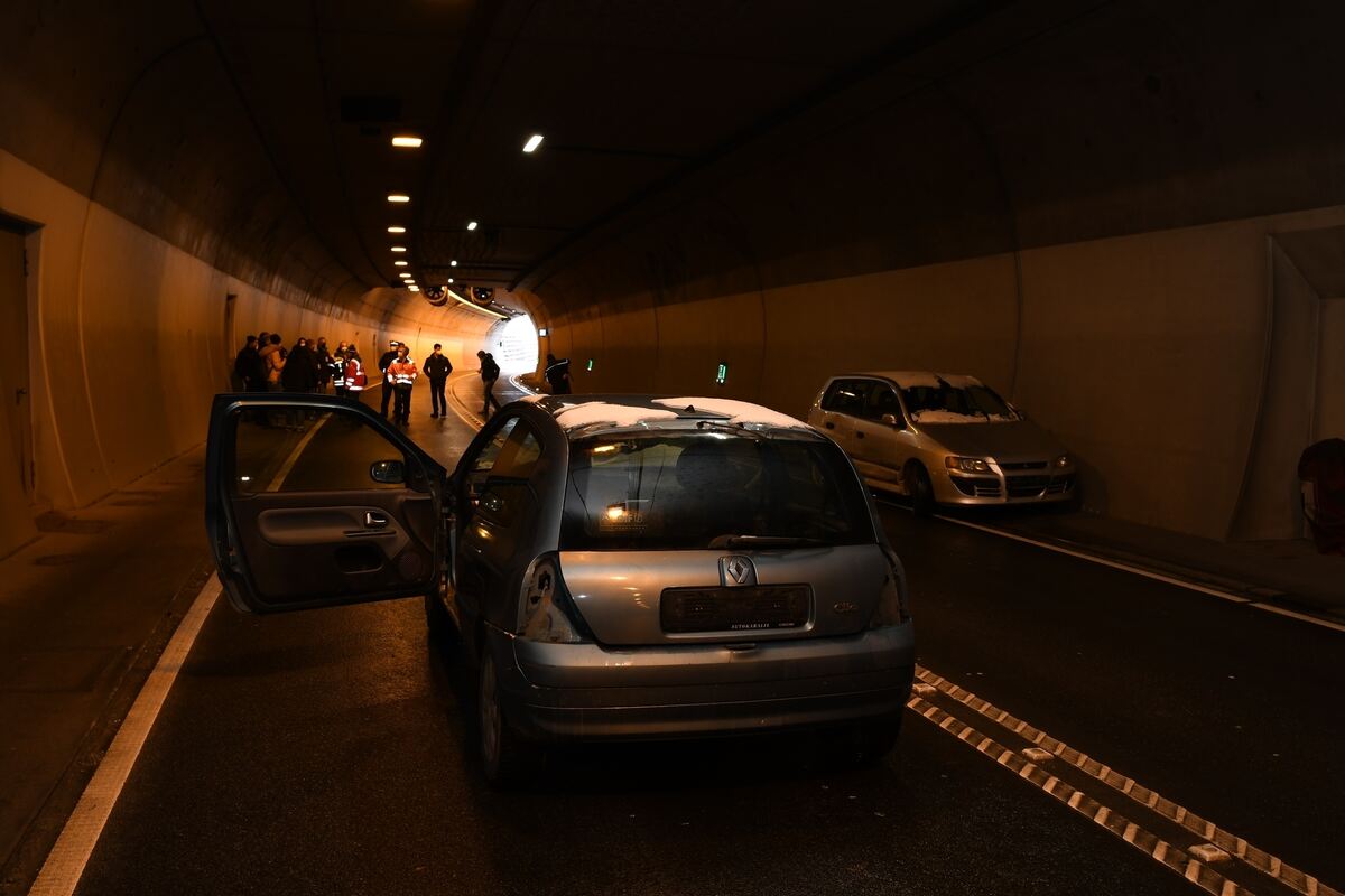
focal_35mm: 30
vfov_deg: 43.6
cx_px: 672
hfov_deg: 61.9
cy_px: 448
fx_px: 1121
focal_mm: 20
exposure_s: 1/60
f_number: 4
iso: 400
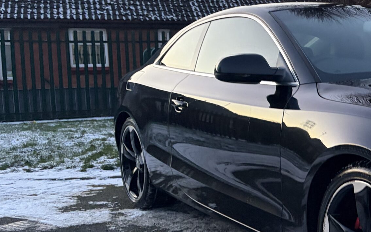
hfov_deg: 29.7
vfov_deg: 21.0
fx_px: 627
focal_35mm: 62
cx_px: 408
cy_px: 115
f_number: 1.6
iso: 500
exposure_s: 1/60
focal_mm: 5.96
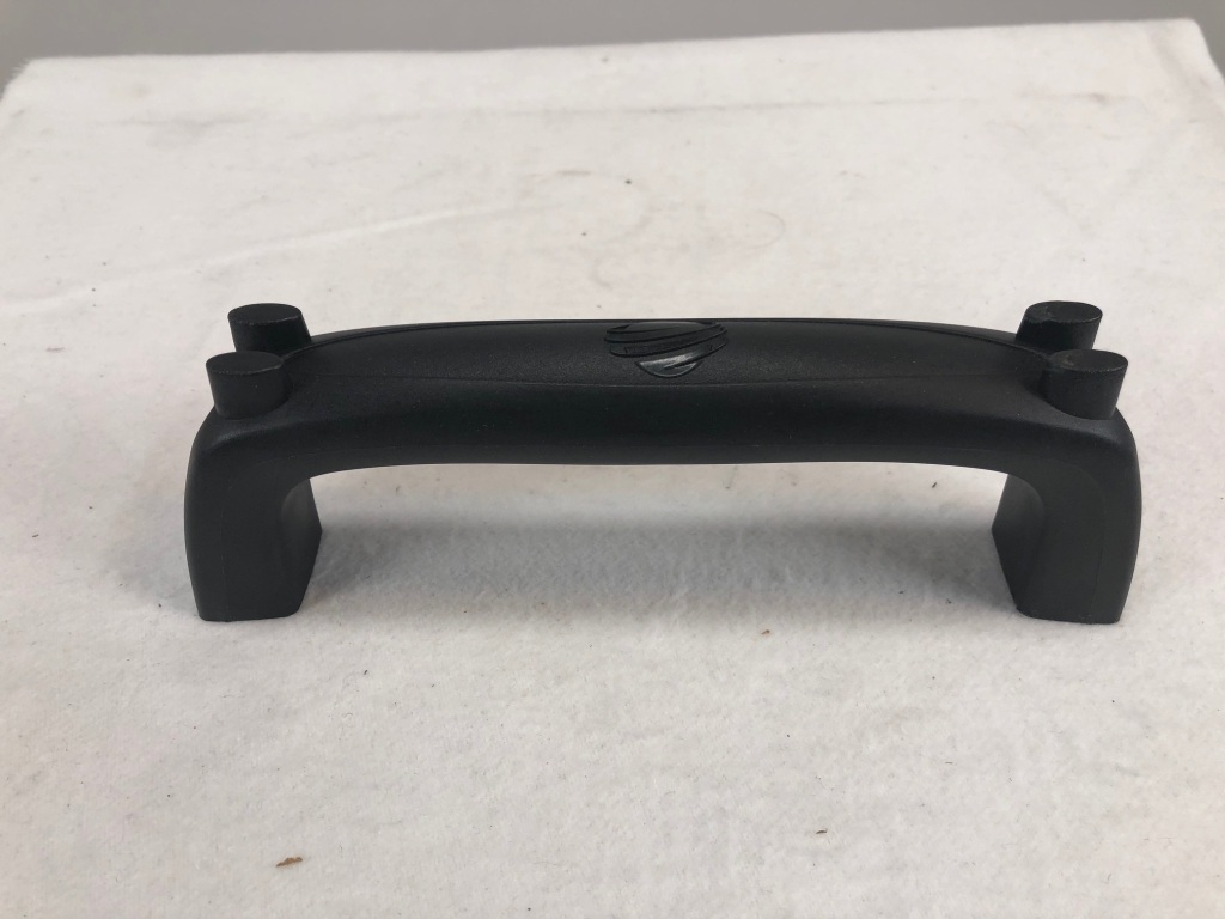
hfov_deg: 63.4
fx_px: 991
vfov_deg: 49.7
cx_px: 612
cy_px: 460
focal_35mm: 28
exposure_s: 1/261
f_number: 1.8
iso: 20
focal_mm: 3.99
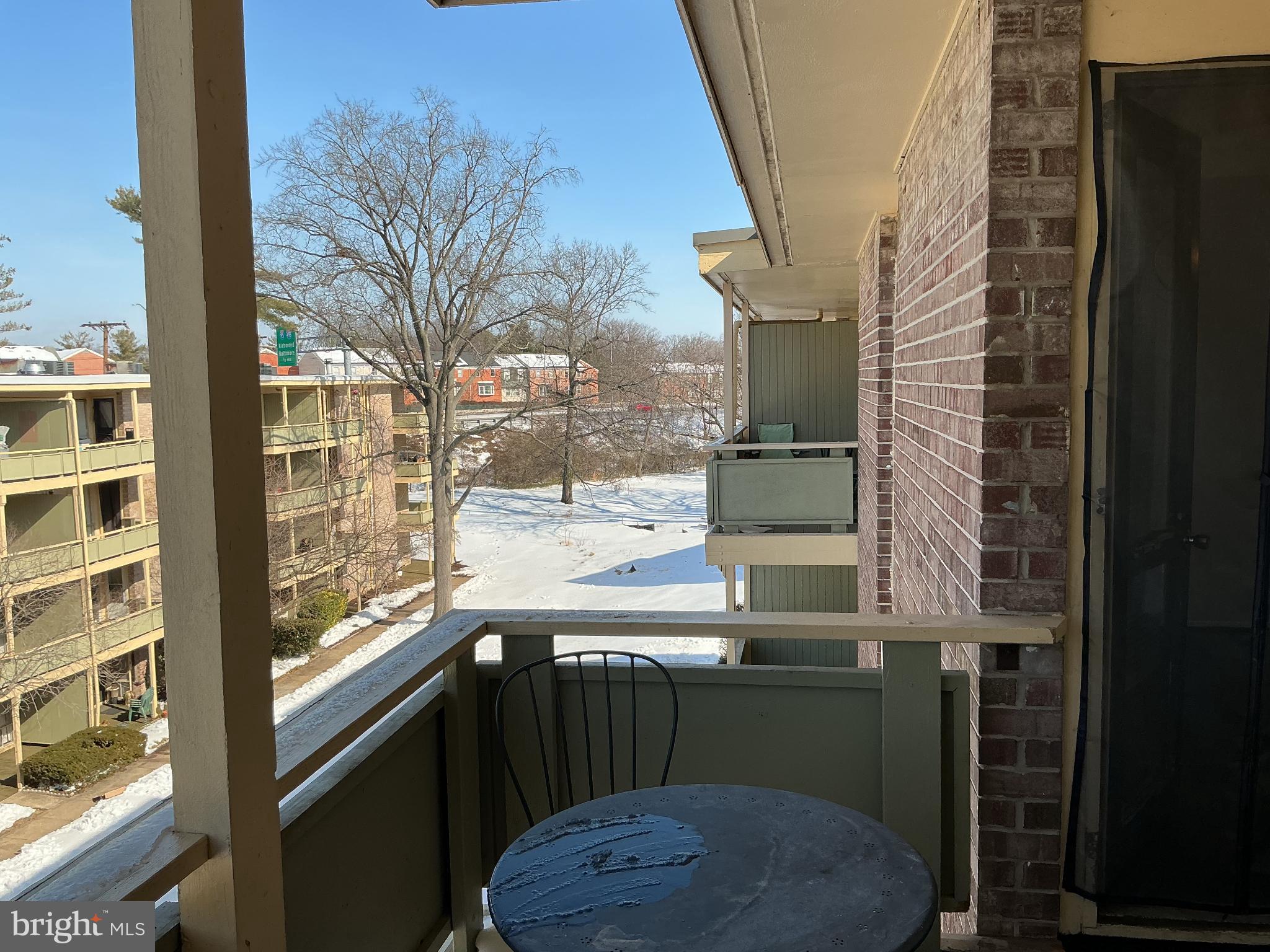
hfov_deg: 61.7
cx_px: 635
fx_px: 1064
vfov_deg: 48.2
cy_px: 476
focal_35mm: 29
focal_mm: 3
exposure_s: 1/1490
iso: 25
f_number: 1.8
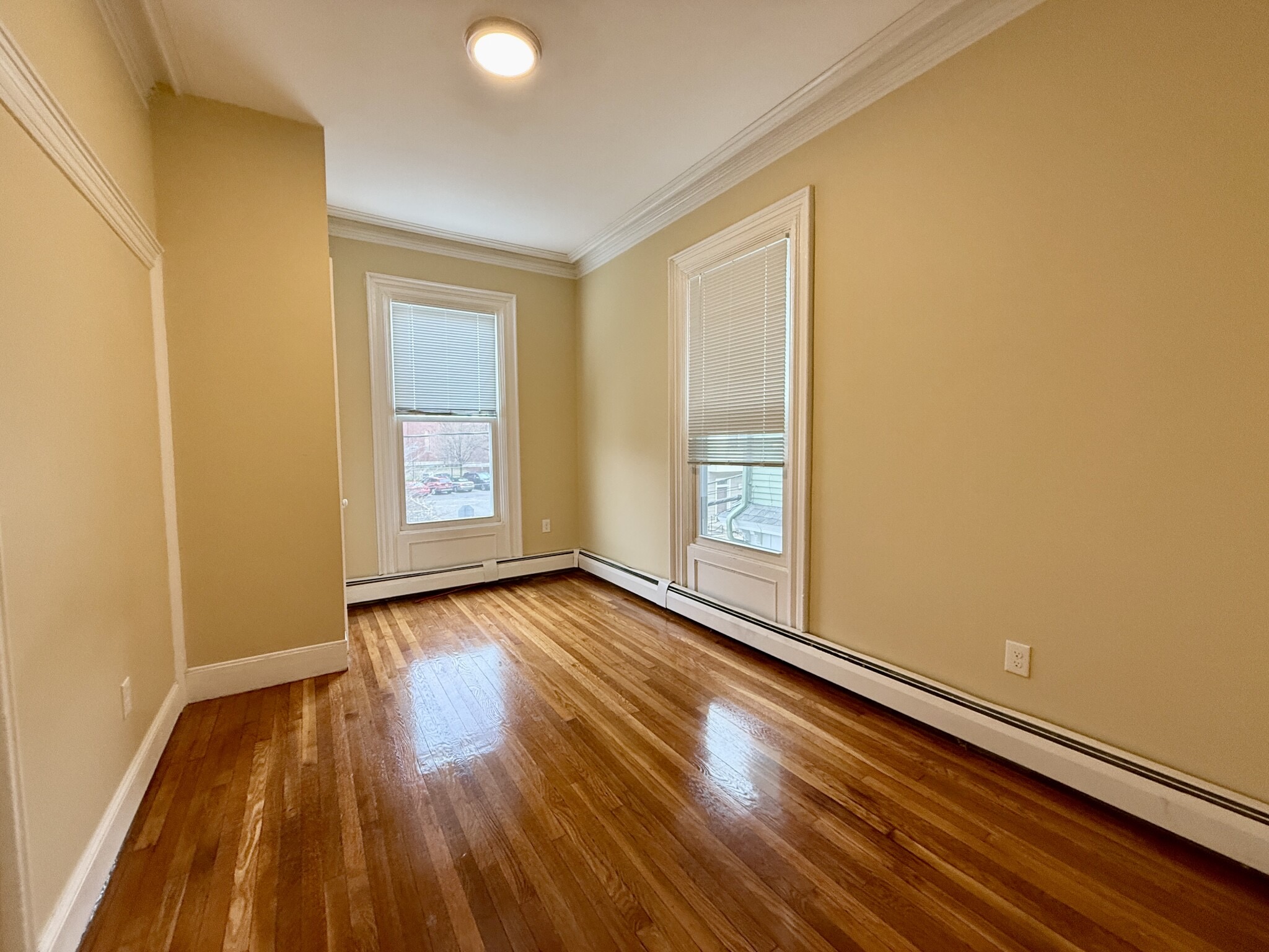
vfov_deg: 85.7
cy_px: 476
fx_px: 513
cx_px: 634
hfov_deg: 102.1
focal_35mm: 14
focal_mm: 2.22
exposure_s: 1/120
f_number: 2.2
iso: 200
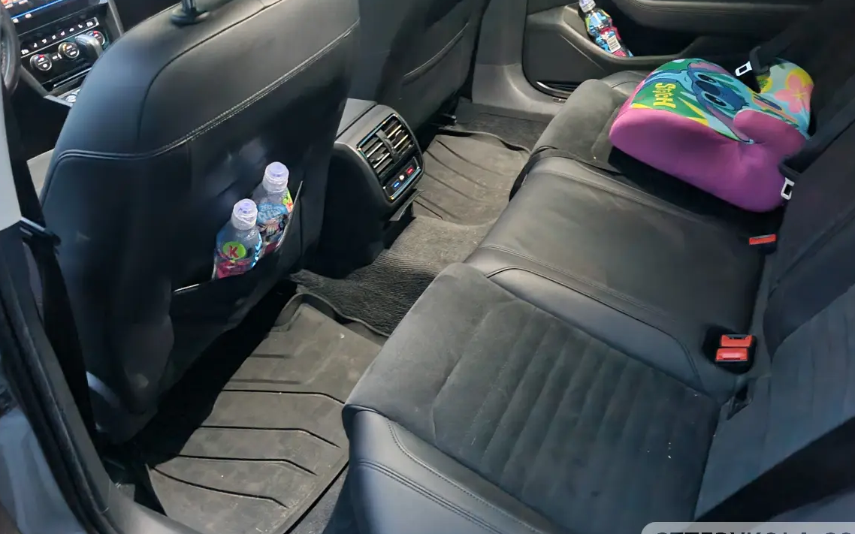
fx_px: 722
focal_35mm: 31
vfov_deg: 40.4
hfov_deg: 61.2
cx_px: 455
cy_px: 214
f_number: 1.8
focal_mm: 5.4
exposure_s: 1/7
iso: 2000
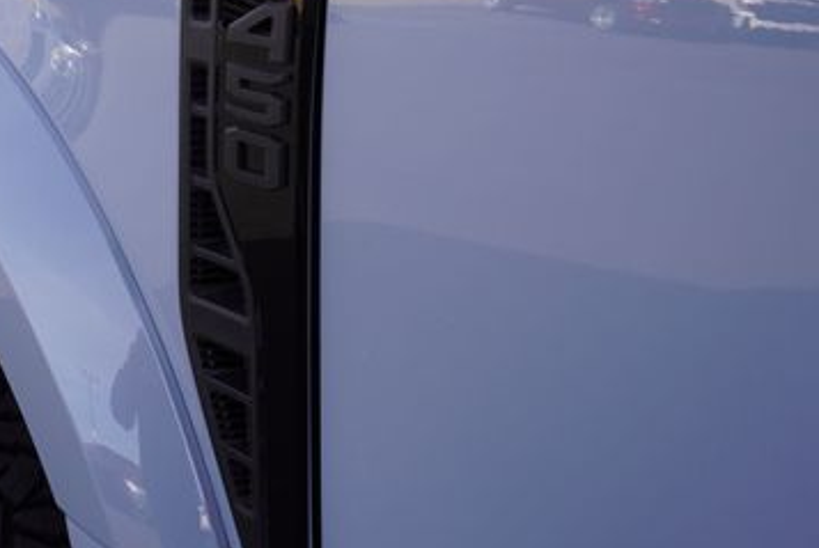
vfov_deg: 30.7
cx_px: 197
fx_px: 979
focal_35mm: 43
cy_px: 126
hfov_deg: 43.8
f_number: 6.3
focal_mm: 16
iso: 100
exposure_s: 1/100
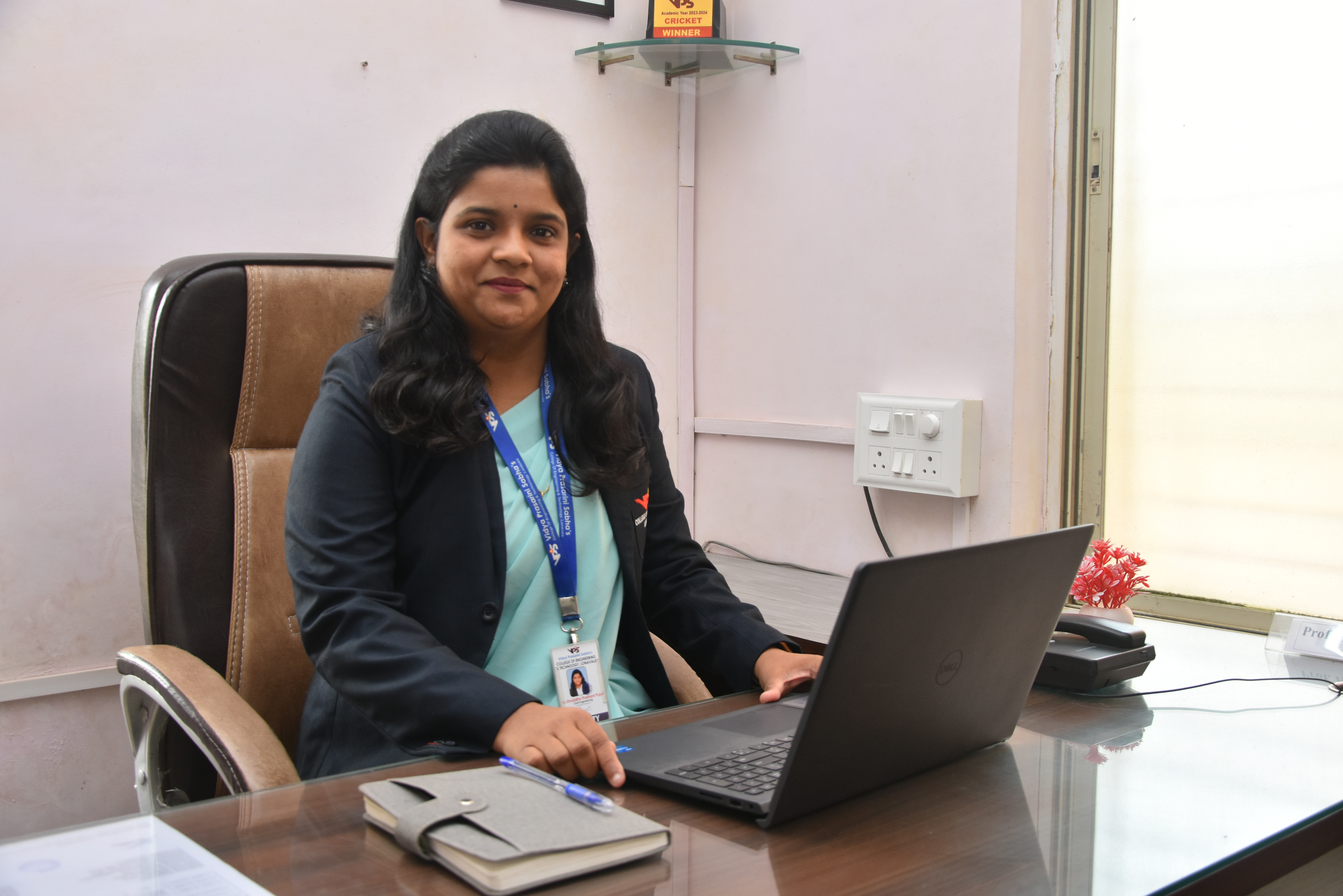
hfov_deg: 51.3
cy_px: 448
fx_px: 1399
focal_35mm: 38
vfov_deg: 35.5
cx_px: 672
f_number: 4
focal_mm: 25
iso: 400
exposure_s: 1/60
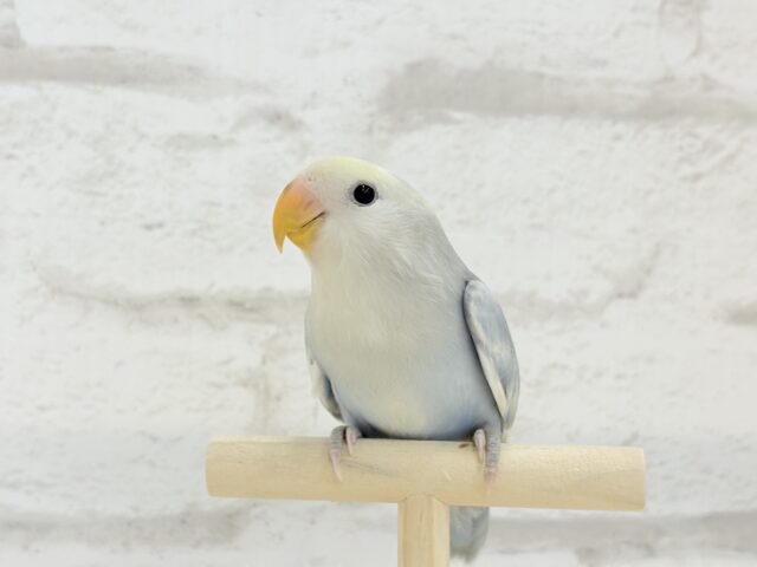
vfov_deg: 28.0
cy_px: 284
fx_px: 1137
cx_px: 378
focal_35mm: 52
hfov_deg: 36.8
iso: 64
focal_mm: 5.96
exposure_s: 1/100
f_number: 1.6
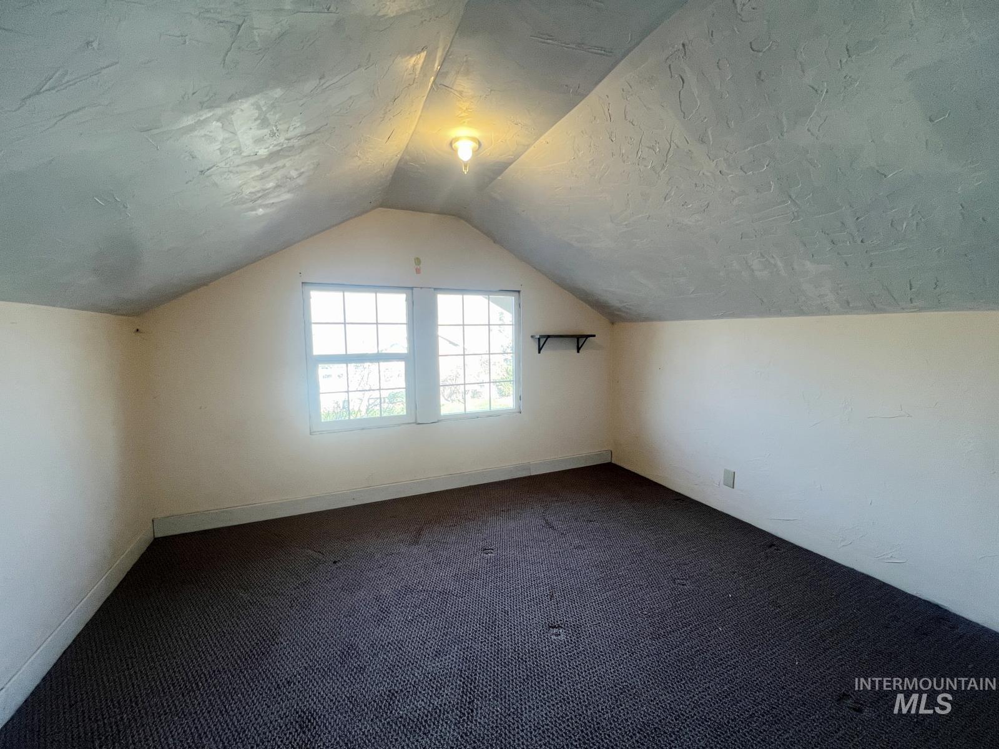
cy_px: 374
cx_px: 500
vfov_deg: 89.9
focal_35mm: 13
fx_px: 375
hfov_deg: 106.2
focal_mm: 1.57
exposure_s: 1/120
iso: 100
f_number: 1.8
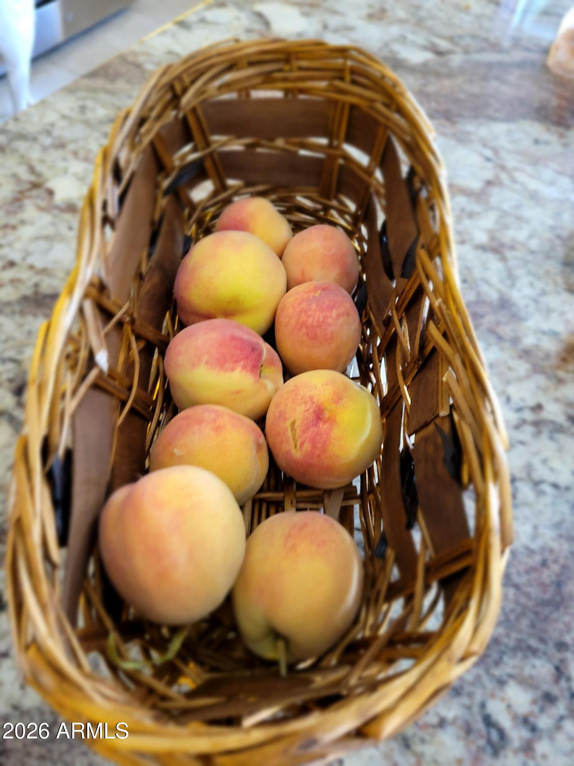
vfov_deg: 67.3
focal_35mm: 26
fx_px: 575
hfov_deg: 53.1
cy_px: 383
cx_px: 287
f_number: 1.8
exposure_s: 1/15
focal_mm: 5.4
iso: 320
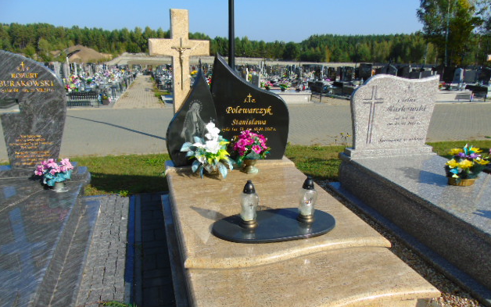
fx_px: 361
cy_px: 185
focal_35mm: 27
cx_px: 246
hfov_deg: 68.4
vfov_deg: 45.8
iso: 80
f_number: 3.4
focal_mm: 4.4
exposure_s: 1/1000
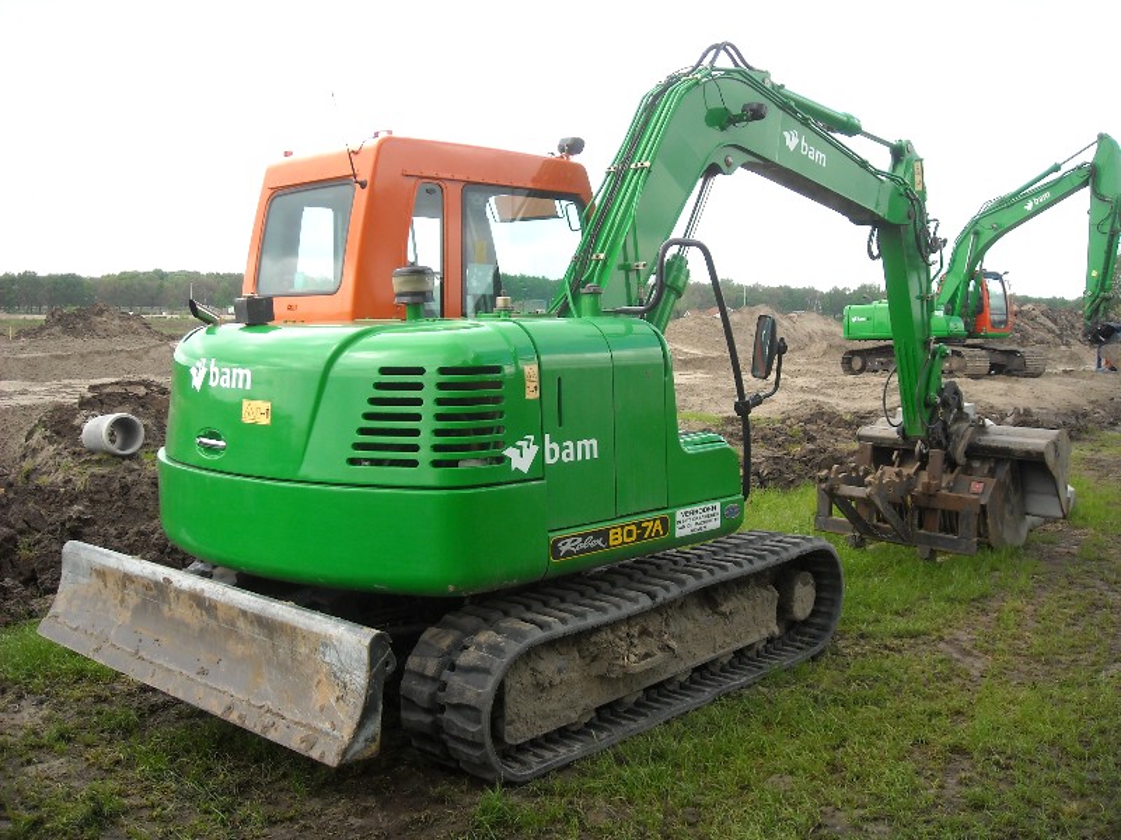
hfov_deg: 52.6
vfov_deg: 40.7
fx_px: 1133
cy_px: 420
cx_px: 560
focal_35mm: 35
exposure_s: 1/239
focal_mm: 5.7
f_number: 2.8
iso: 64
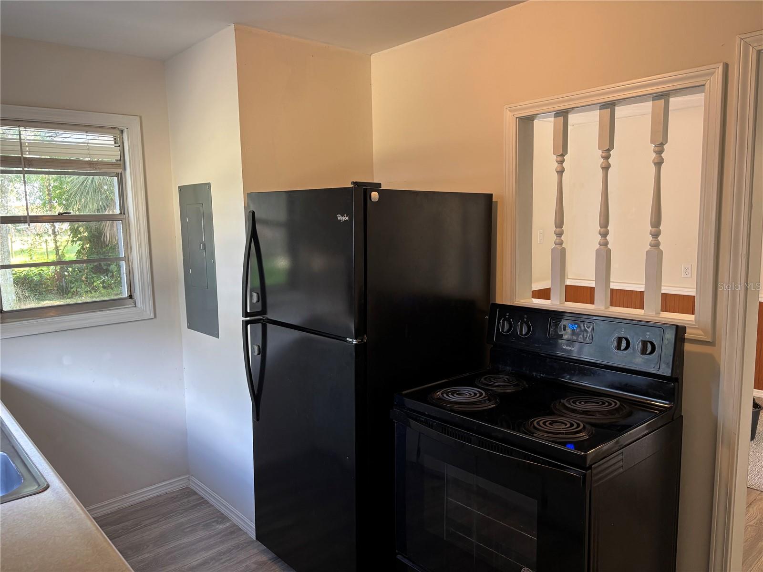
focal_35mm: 26
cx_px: 382
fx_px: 573
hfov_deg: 67.3
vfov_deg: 53.1
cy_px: 286
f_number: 1.6
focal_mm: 5.96
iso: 160
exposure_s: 1/60
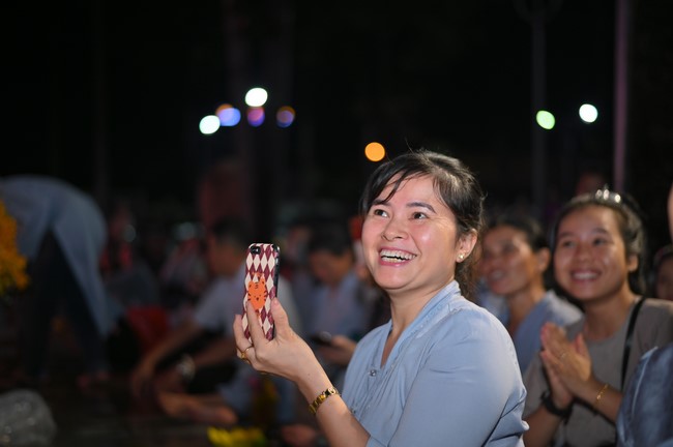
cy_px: 224
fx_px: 934
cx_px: 336
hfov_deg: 39.6
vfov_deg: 26.9
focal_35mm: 50
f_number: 1.8
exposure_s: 1/200
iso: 125
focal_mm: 50
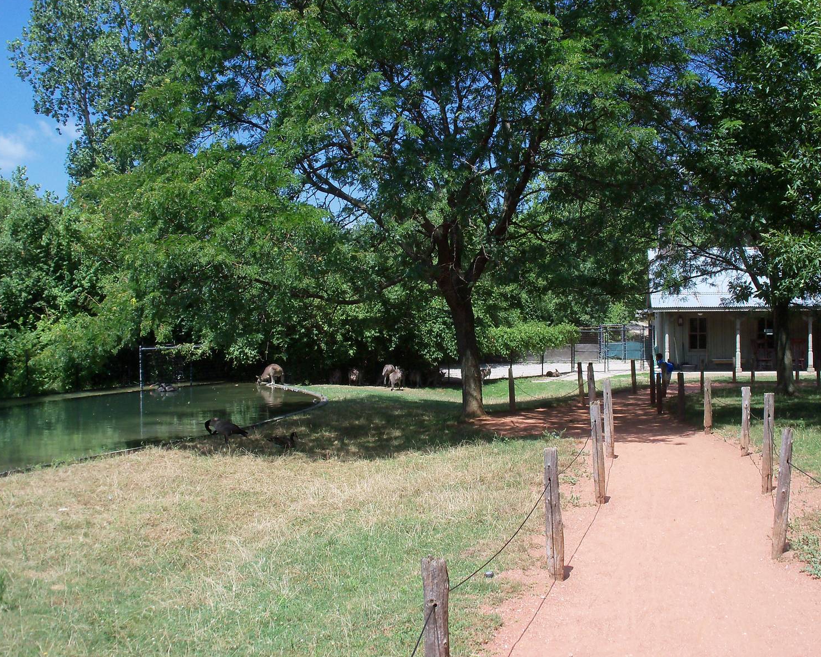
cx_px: 430
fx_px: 899
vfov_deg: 40.1
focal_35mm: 37
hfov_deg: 49.1
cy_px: 327
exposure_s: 1/320
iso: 80
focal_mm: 6.3
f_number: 5.5
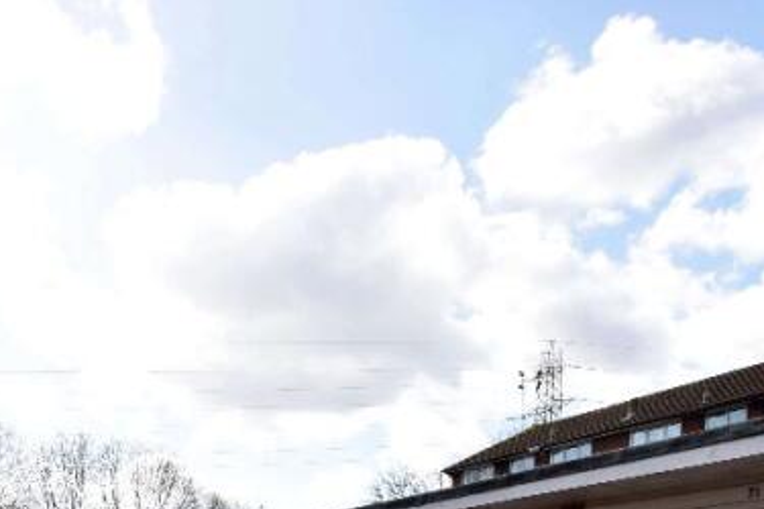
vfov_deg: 26.6
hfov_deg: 41.7
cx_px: 16
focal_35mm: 41
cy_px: 691
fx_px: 870
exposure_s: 1/250
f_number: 8
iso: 180
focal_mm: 10
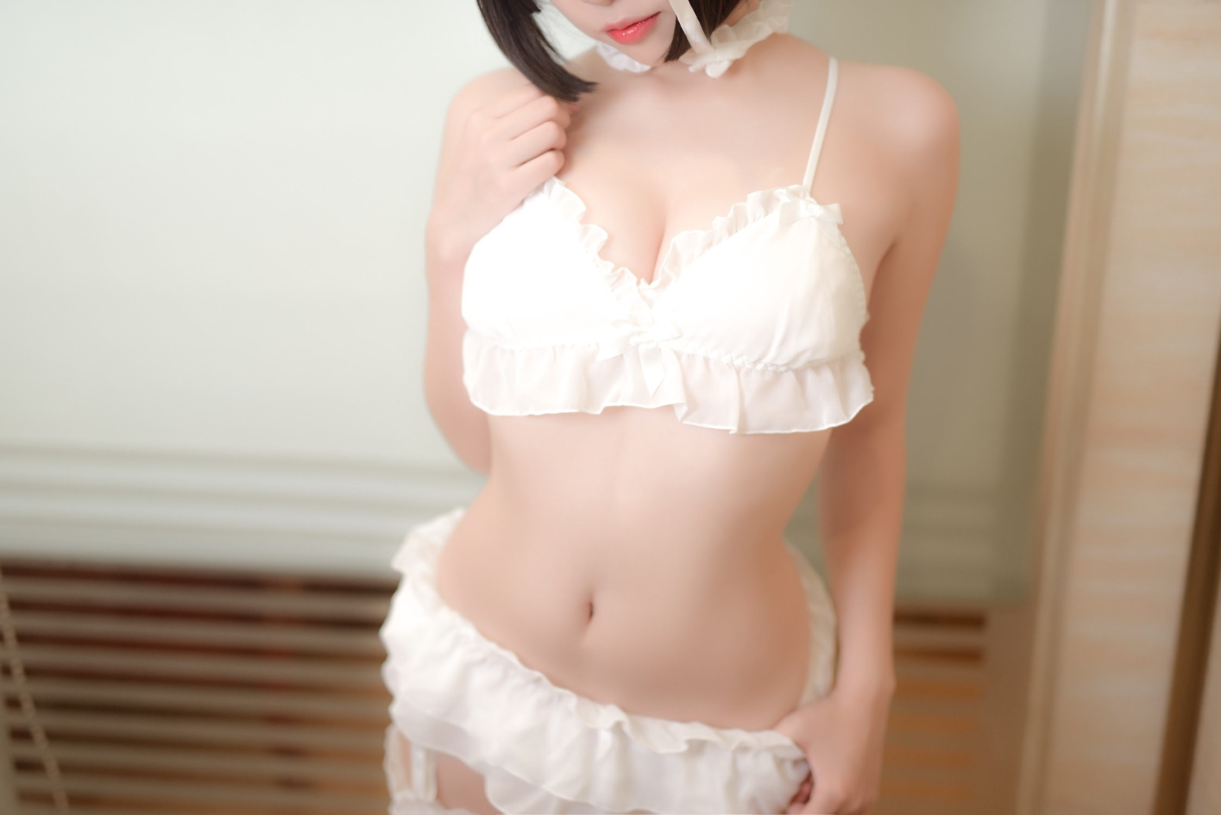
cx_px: 610
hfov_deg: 39.6
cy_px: 408
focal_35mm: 50
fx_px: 1696
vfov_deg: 27.0
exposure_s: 1/200
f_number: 1.4
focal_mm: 50
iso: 320
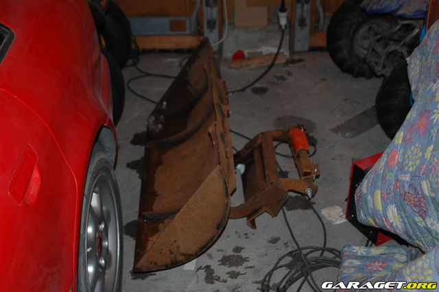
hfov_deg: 46.4
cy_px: 146
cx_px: 220
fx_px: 512
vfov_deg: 31.9
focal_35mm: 42
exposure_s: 1/60
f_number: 3.5
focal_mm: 28
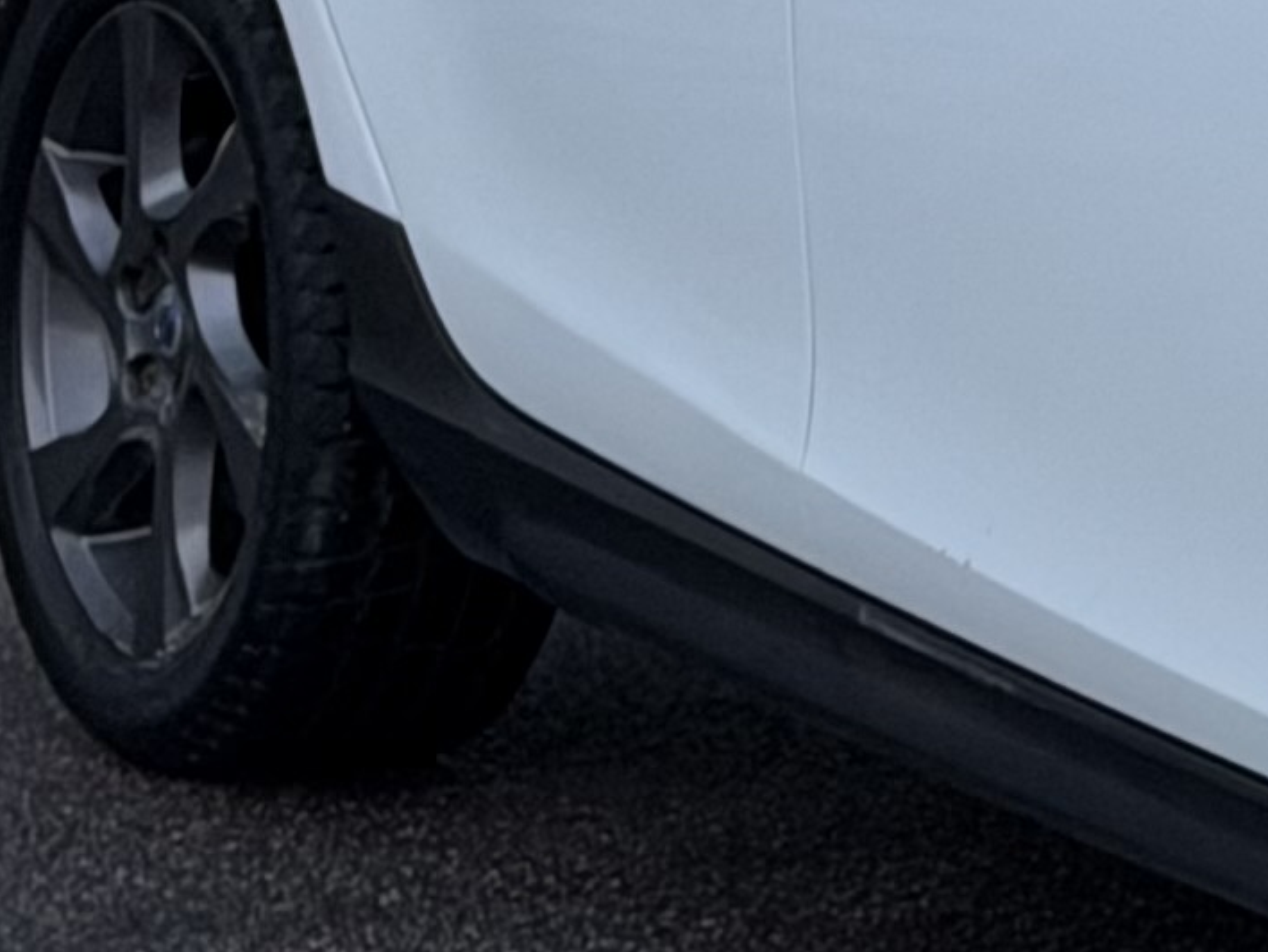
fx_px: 10002
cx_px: 2726
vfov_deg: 5.4
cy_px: -220
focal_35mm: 273
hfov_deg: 7.0
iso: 80
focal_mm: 6.76
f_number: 1.78
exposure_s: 1/50
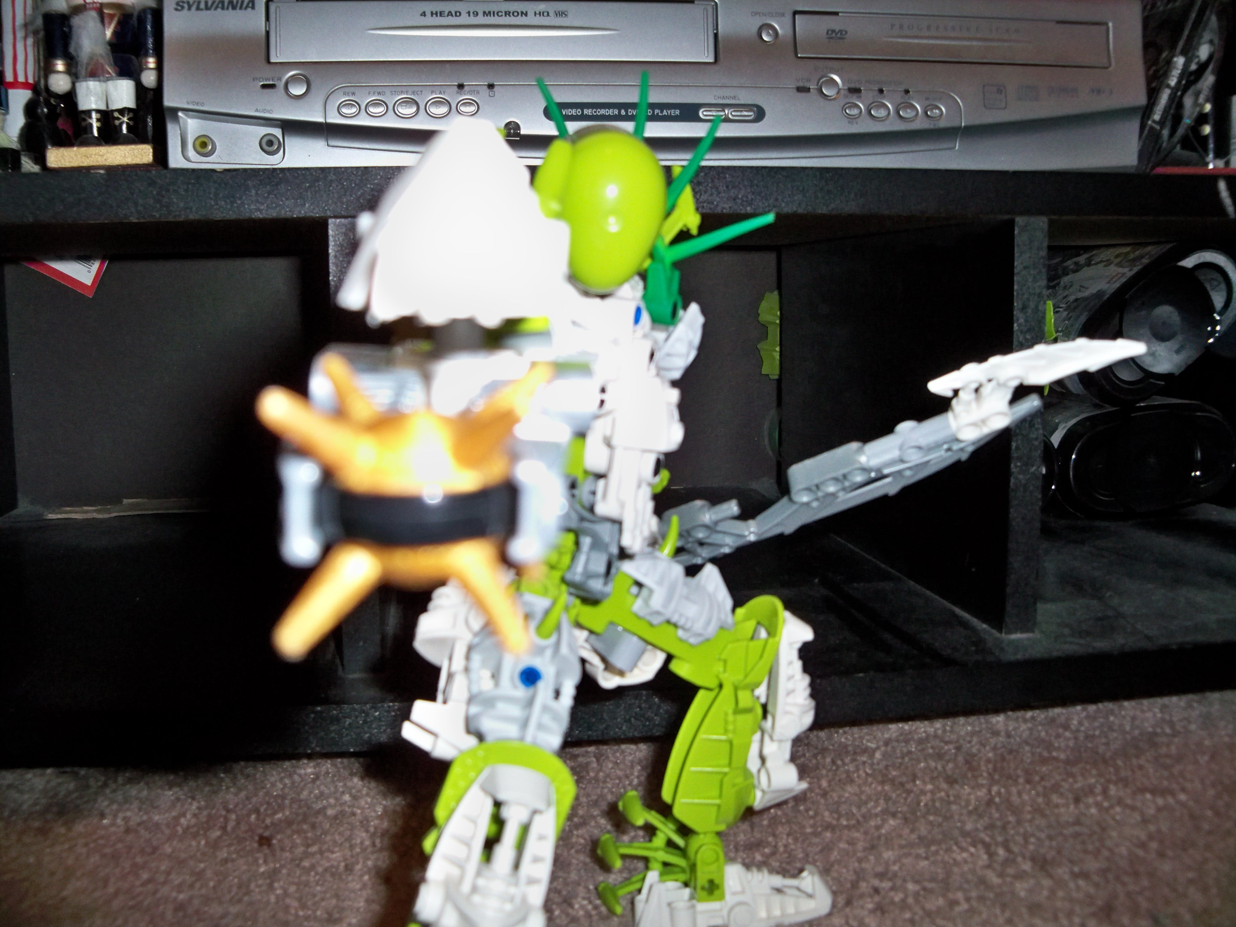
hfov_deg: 52.6
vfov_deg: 40.7
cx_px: 618
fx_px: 1250
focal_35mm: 35
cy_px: 464
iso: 200
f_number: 3.5
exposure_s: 1/30
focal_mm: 6.2
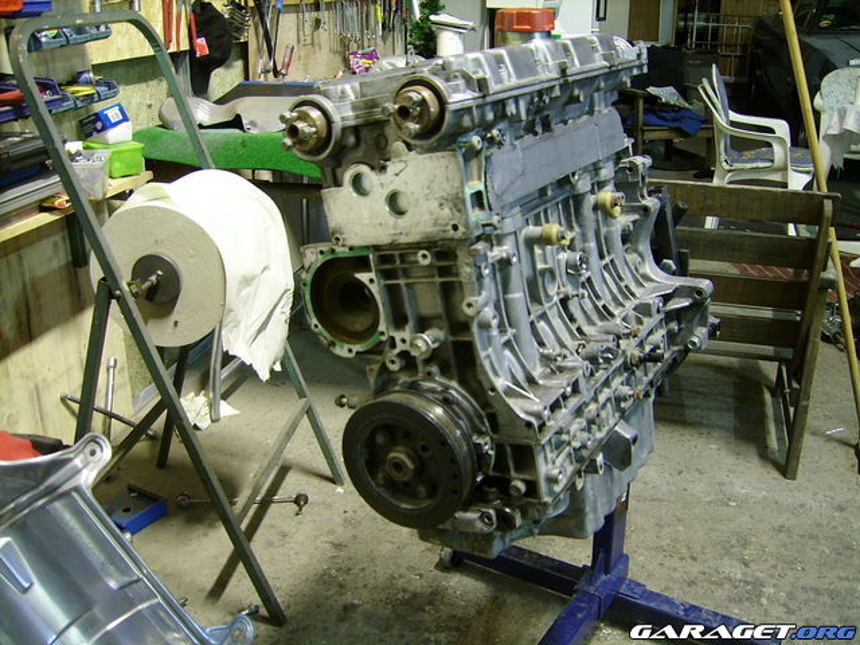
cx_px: 430
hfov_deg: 52.6
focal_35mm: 35
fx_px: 870
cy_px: 322
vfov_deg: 40.7
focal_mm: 5.95
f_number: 2.8
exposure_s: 1
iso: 100
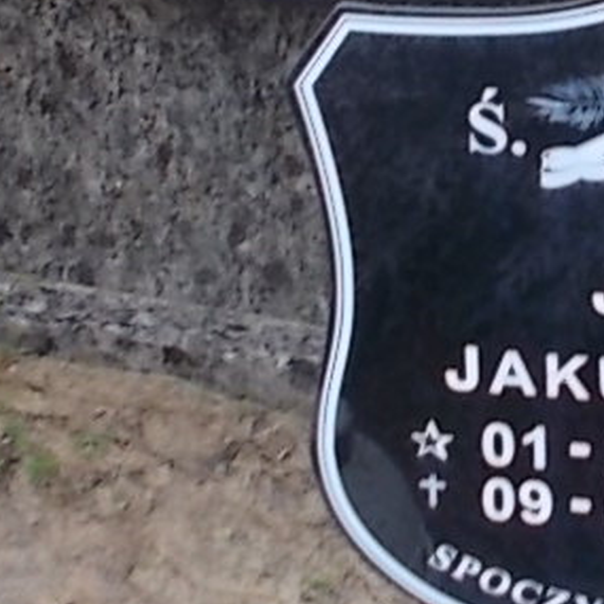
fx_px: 2547
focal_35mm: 129
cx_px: 649
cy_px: -134
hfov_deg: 13.3
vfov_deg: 13.2
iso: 80
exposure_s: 1/50
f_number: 3.2
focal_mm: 4.6
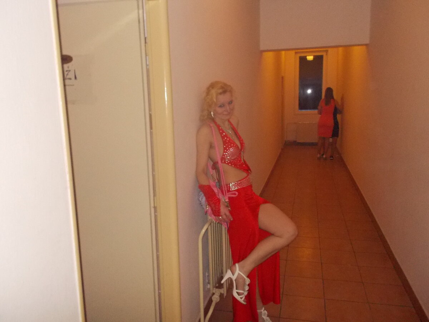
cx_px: 214
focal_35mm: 29
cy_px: 161
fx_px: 359
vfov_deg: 48.2
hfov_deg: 61.7
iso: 800
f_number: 3.3
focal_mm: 4.1
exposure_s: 1/30
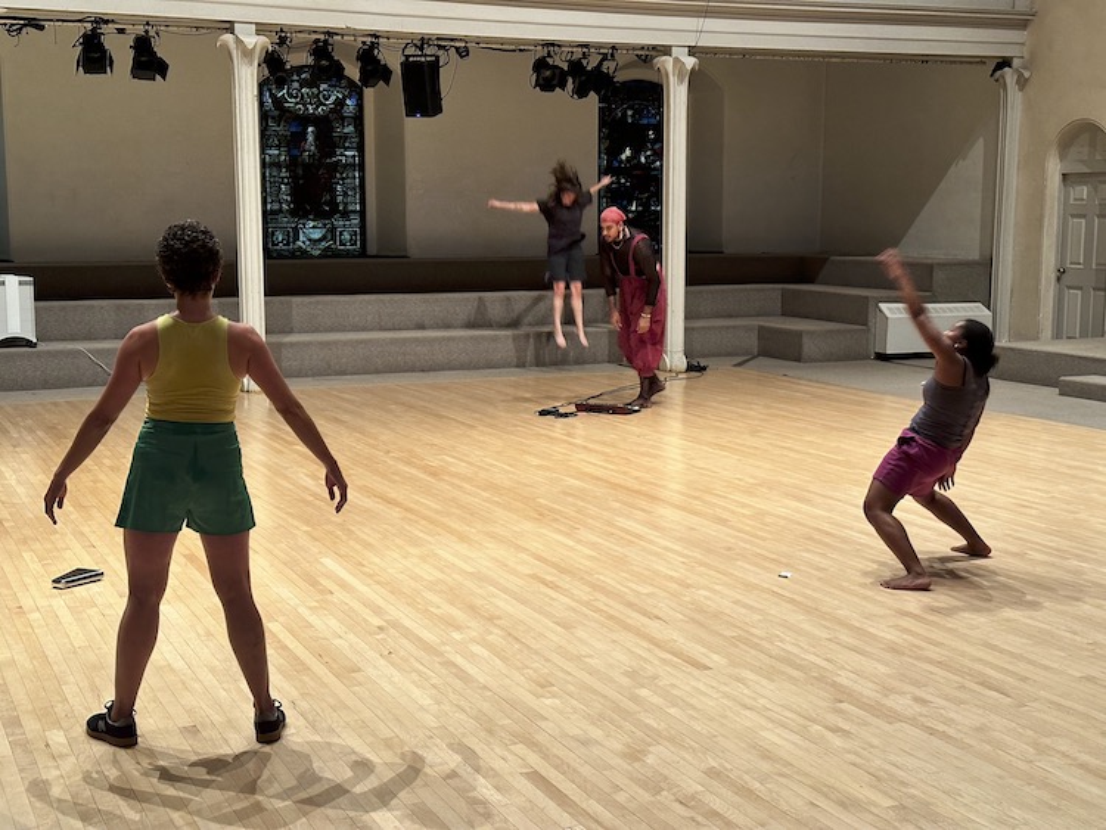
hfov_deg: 39.6
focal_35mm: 48
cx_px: 553
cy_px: 415
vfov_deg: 30.3
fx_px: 1534
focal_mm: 6.86
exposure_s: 1/40
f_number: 1.78
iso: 250
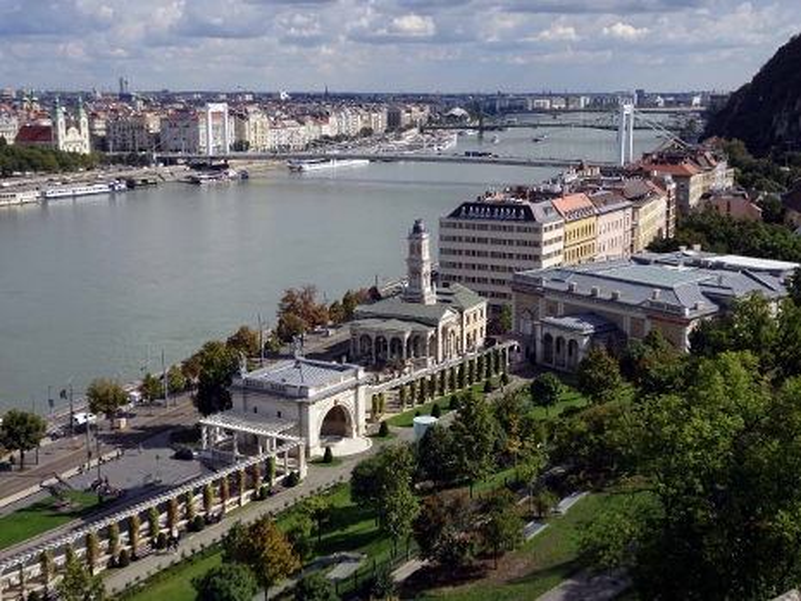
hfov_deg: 42.9
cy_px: 300
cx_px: 400
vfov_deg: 32.9
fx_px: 1018
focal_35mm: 44
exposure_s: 1/640
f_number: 4.5
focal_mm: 7.58
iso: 80
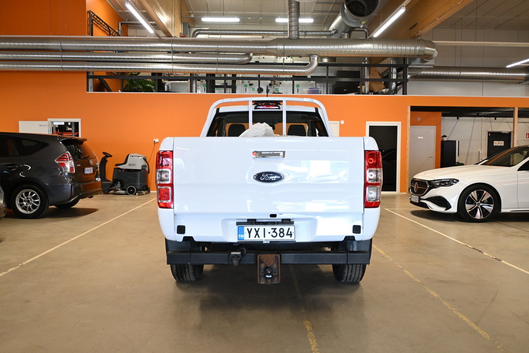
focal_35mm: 32
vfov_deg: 40.8
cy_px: 176
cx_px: 264
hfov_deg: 58.3
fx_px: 474
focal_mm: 21.5
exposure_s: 1/125
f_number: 4
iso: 1600
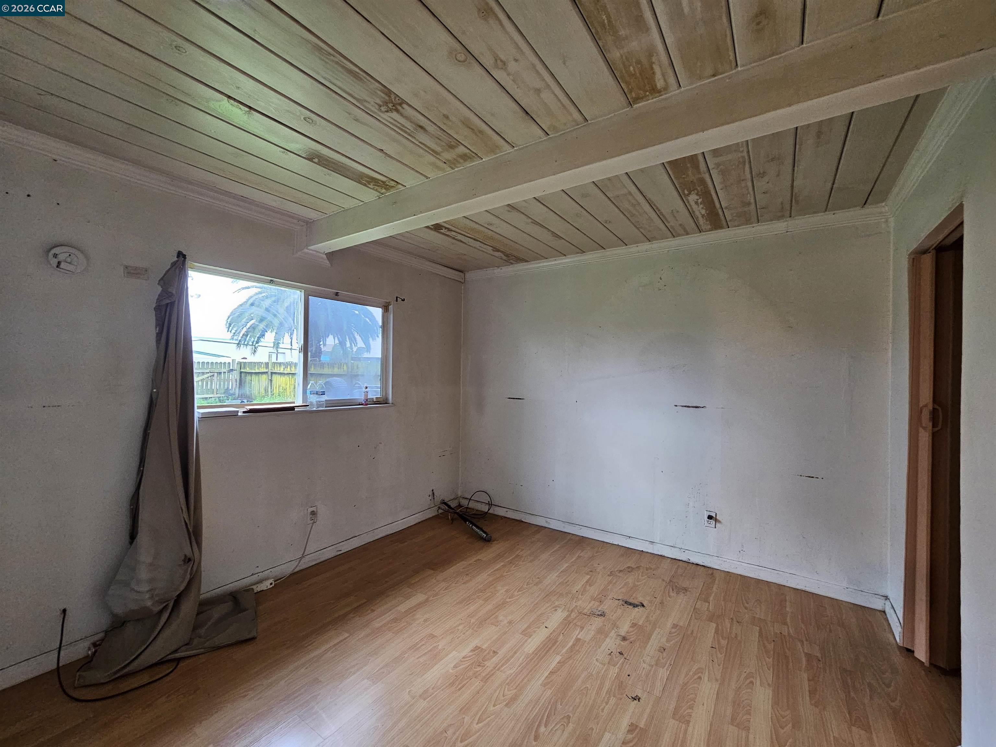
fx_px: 374
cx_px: 498
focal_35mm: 13
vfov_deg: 89.9
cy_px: 374
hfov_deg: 106.2
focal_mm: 2.2
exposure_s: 1/30
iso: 320
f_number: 2.2
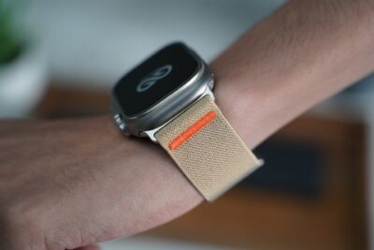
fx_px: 665
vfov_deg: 21.3
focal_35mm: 64
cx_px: 187
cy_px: 125
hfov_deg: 31.4
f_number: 2.8
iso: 1600
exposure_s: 1/200
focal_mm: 64
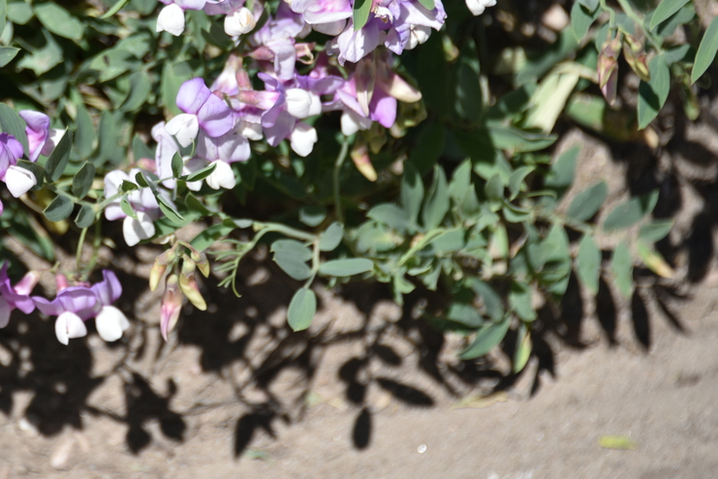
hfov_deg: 4.0
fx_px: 10337
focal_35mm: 518
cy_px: 80
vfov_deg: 2.7
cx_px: 148
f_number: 5.6
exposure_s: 1/640
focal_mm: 300
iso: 110
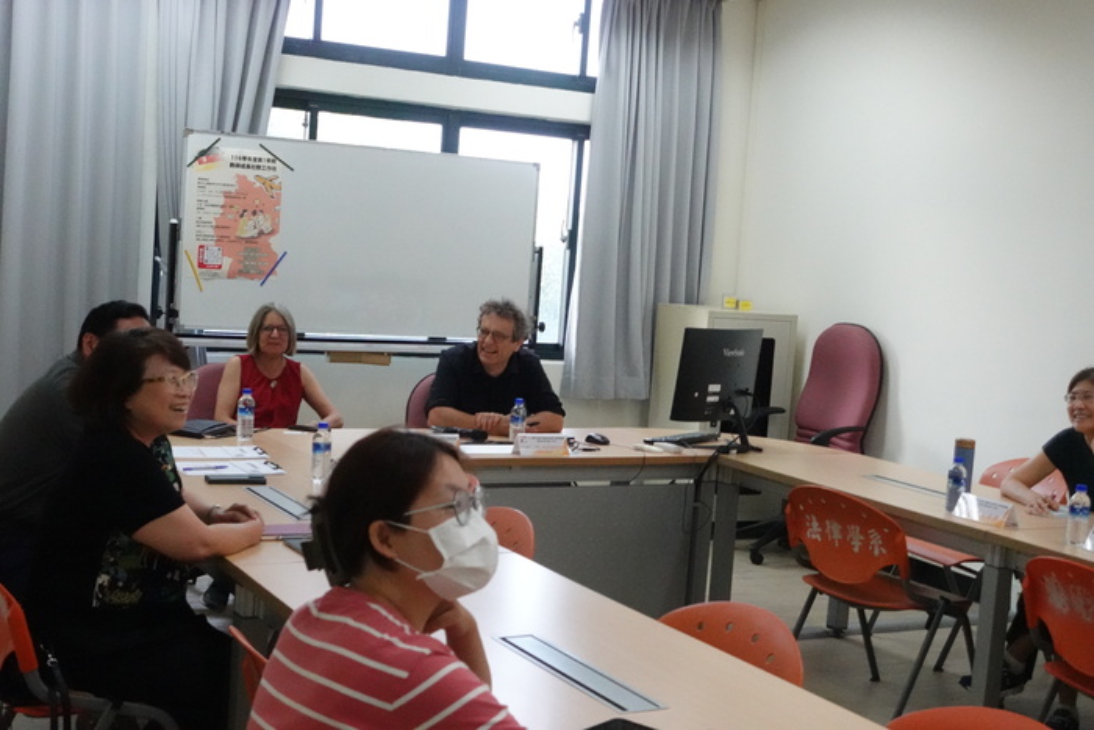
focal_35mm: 49
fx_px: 1489
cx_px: 547
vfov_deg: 27.5
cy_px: 365
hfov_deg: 40.3
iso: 5000
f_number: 4
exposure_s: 1/100
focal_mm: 18.59
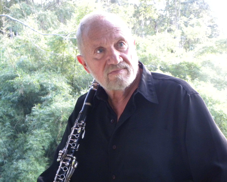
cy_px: 90
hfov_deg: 17.5
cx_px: 107
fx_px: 739
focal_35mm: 110
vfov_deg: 14.0
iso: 400
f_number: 4
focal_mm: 18.8
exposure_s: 1/36.6
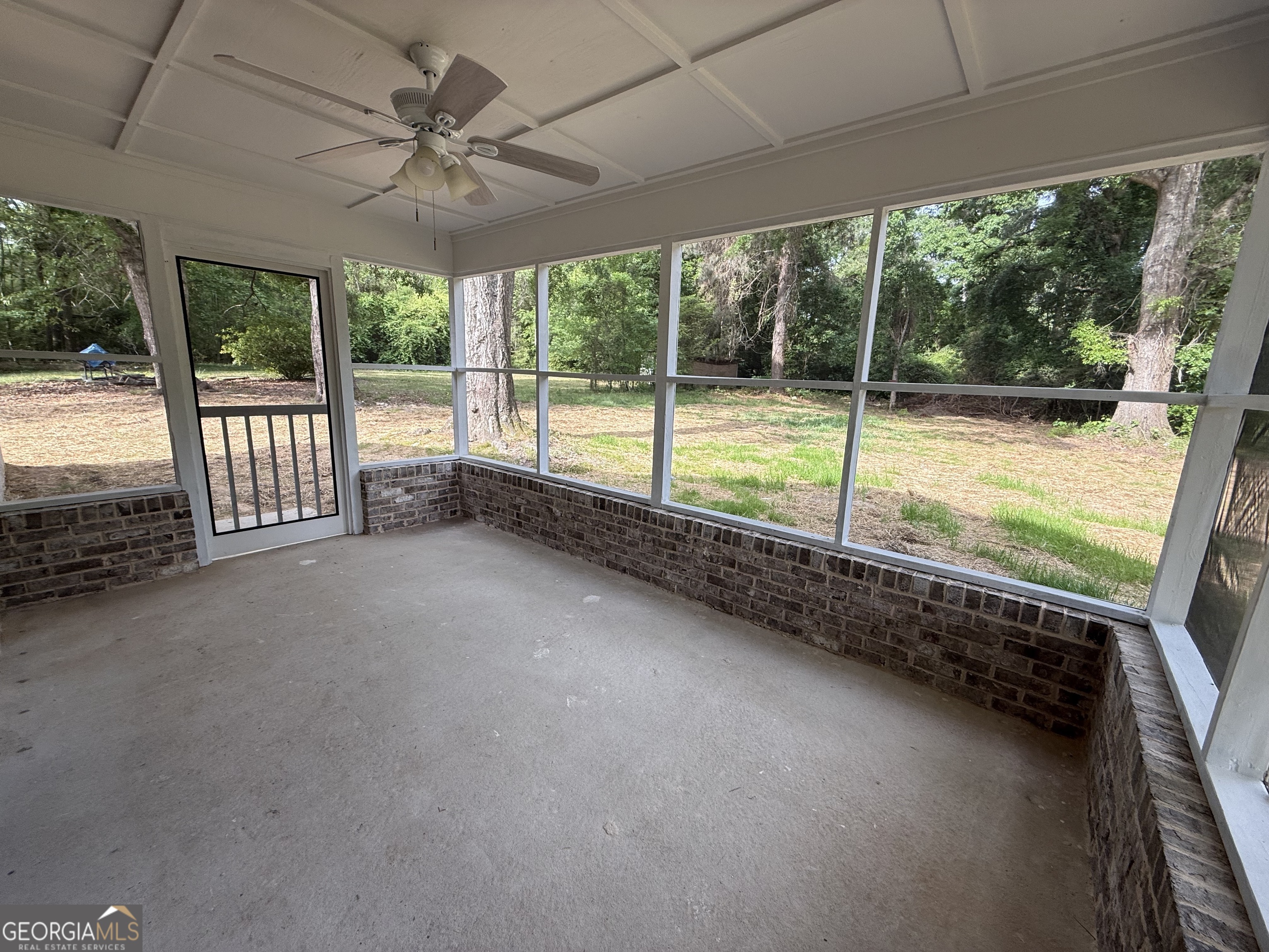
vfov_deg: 85.7
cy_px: 476
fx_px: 513
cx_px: 634
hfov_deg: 102.1
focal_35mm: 14
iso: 50
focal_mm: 2.22
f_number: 2.2
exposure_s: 1/177
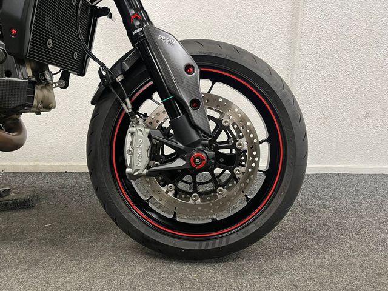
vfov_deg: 53.1
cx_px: 194
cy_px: 146
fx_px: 291
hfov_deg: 67.3
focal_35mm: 26
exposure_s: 1/50
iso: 160
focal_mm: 5.1
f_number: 1.6
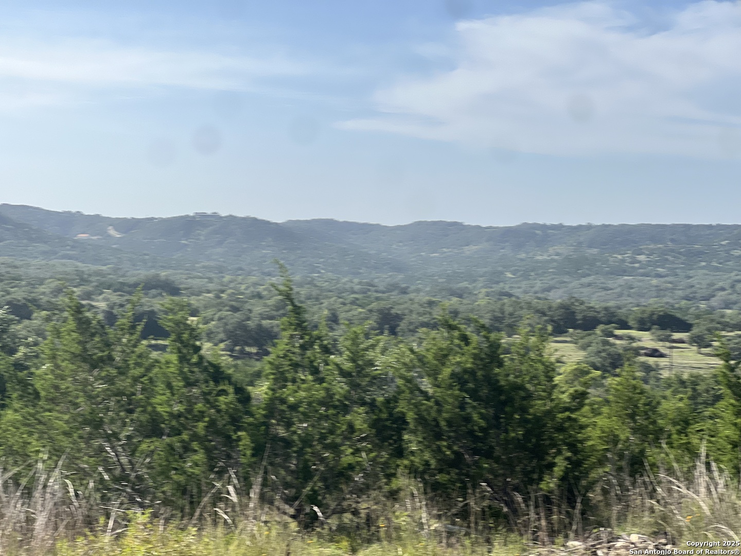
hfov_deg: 25.3
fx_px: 1648
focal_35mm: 77
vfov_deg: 19.1
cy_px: 278
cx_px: 370
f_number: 2.8
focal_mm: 9
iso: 32
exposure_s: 1/769
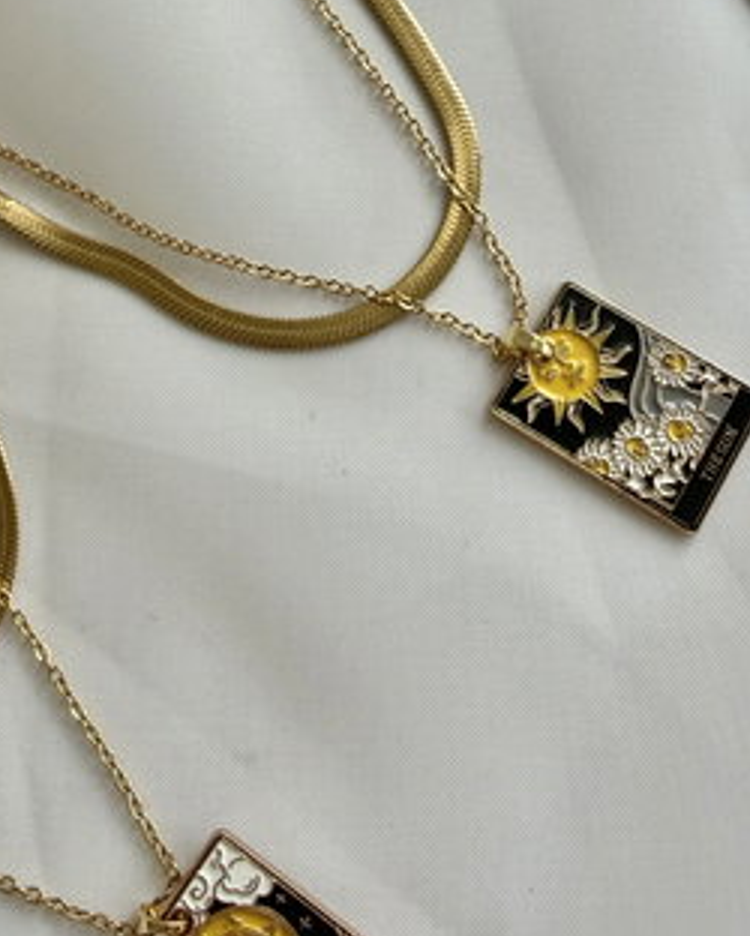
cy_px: 416
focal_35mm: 40
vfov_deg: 45.7
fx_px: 1109
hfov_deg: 37.3
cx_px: 345
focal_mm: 2.22
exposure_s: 1/99
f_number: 2.2
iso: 64
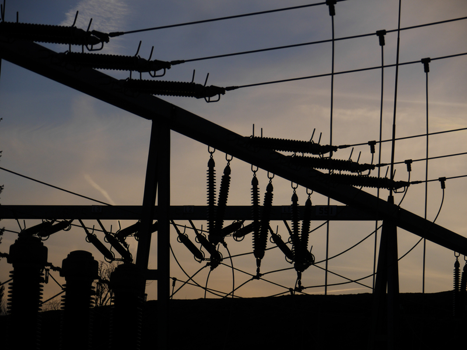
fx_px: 2455
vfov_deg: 8.2
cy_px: 175
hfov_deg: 10.9
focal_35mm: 182
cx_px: 234
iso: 200
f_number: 5.8
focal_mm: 91
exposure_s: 1/2000
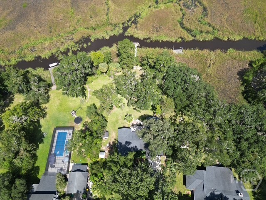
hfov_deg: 71.6
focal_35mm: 24
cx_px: 133
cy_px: 100
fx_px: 184
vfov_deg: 56.8
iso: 100
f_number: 1.7
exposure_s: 1/1250
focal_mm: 6.72
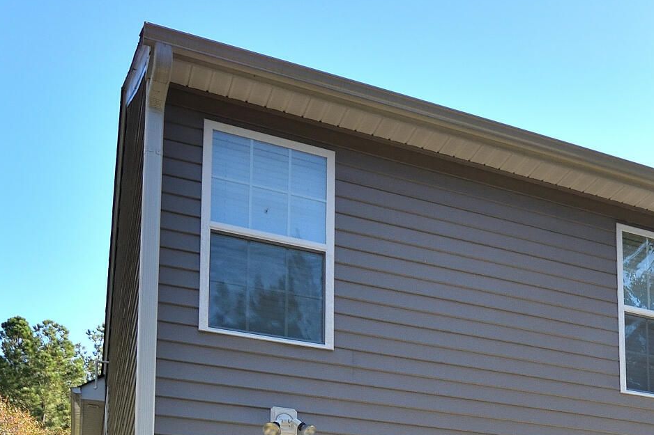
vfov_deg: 24.0
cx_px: 593
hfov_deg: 38.2
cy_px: 591
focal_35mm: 48
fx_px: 872
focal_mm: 10
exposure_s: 1/250
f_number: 7.1
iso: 200
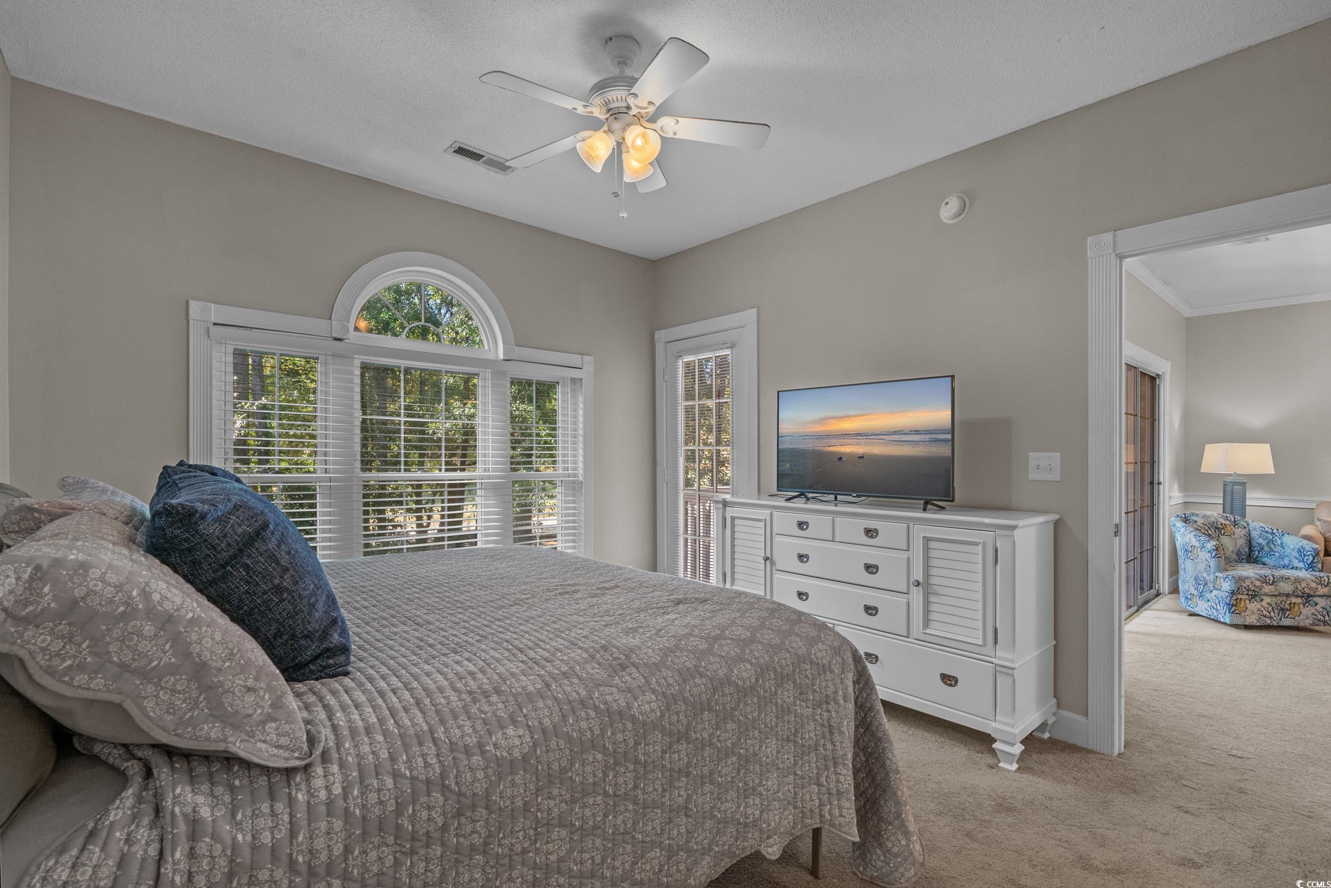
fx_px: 592
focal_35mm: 16
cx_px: 666
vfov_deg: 73.8
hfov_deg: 96.7
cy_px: 444
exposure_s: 1/15
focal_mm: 16
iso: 1000
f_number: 8
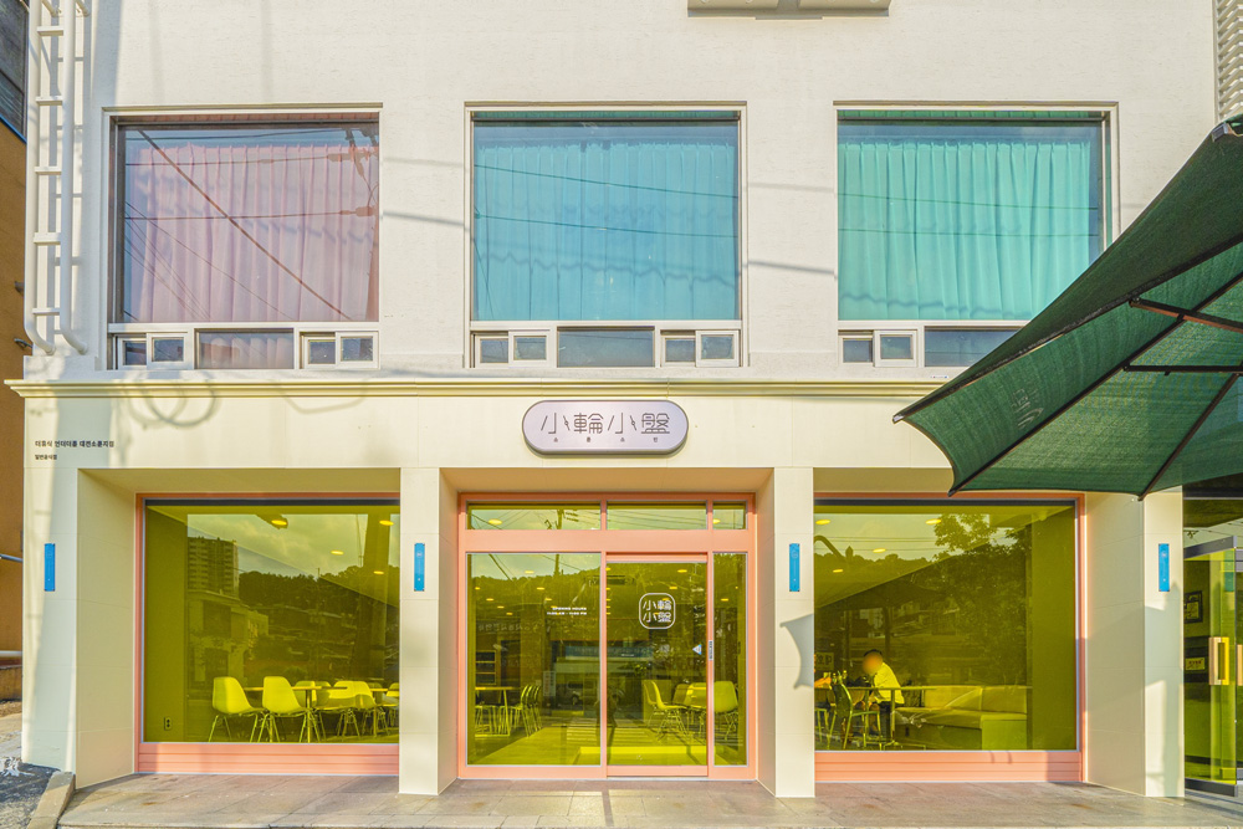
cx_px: 622
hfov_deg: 112.6
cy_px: 414
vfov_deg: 90.0
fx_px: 414
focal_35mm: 12
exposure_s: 1/320
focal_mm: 12
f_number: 11
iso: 100
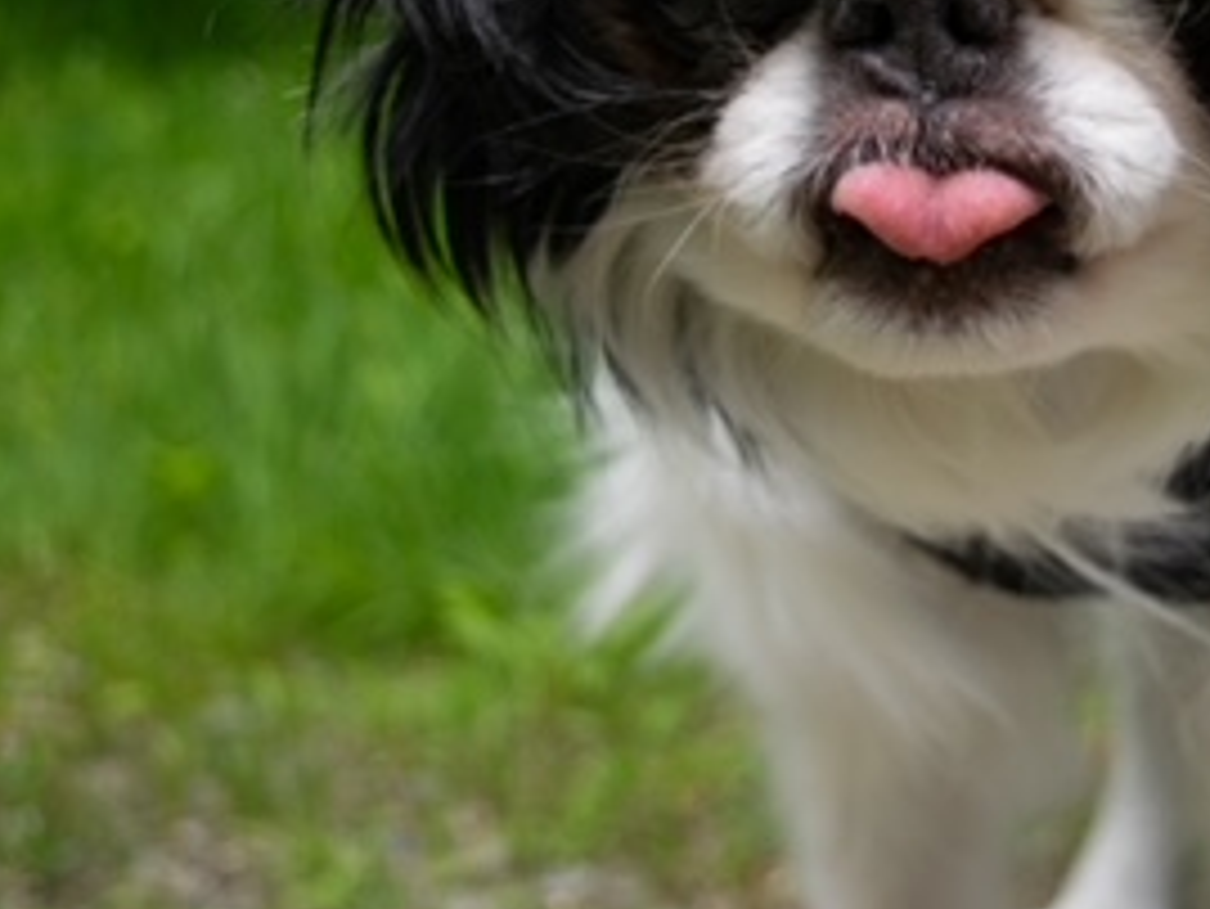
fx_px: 3602
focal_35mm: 103
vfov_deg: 14.2
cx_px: 1053
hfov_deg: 18.8
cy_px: 0
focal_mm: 30
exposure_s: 1/500
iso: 200
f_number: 4.2
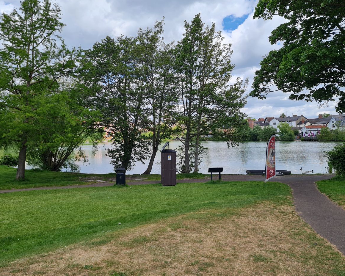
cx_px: 175
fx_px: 286
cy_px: 135
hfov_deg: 62.2
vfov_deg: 51.5
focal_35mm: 28
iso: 50
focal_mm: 5.4
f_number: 1.8
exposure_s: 1/1980
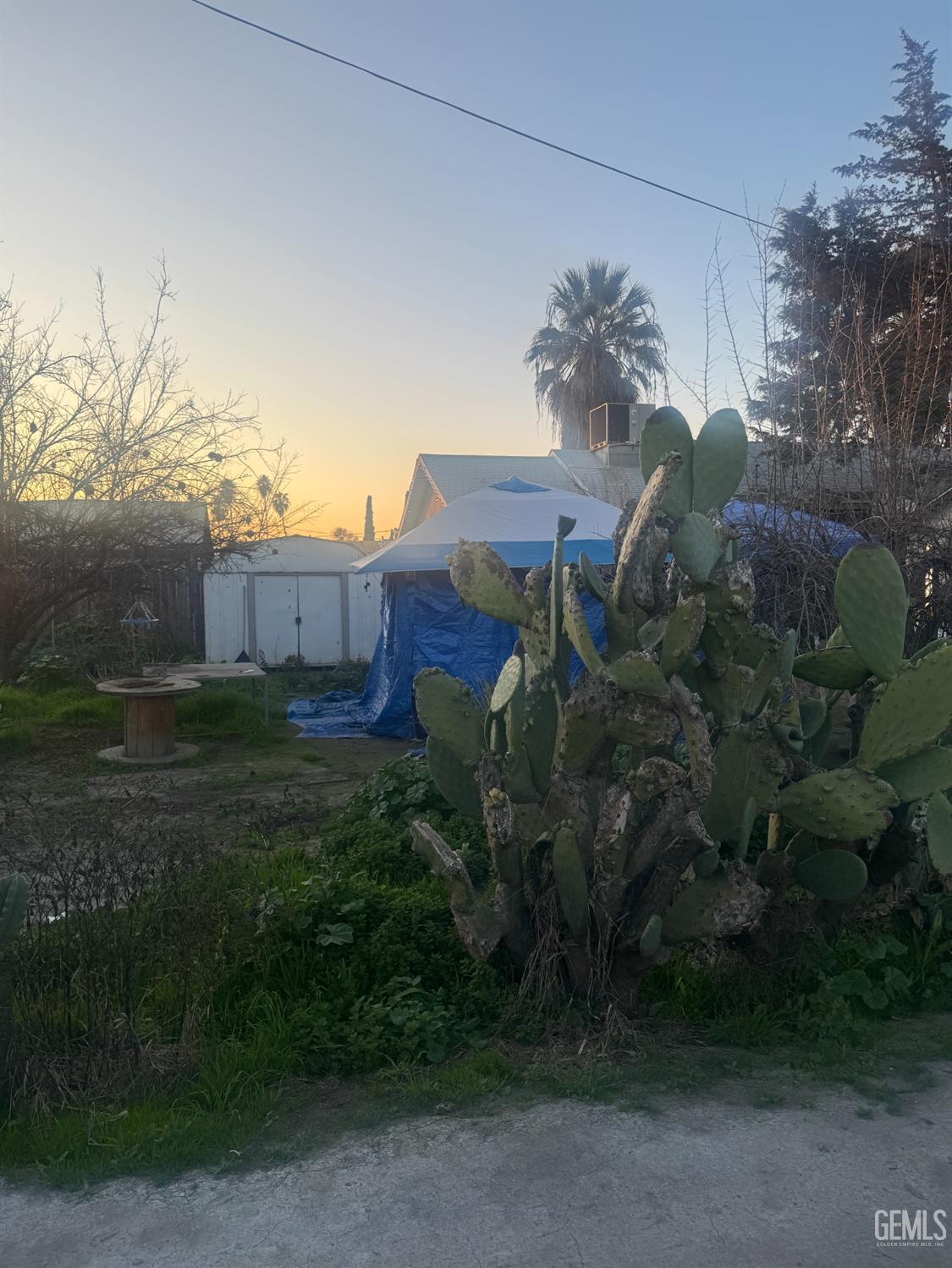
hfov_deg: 56.8
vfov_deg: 71.6
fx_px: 880
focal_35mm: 24
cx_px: 476
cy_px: 634
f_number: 1.78
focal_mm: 6.76
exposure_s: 1/1151
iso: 80
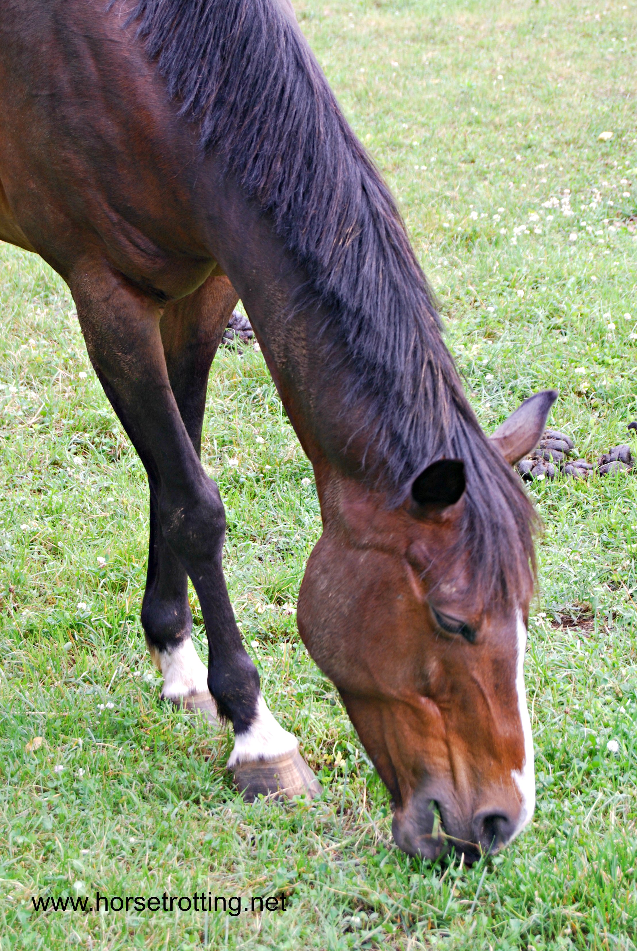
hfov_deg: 16.6
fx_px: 2183
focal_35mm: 82
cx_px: 318
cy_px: 476
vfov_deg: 24.6
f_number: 5.6
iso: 200
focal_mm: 55
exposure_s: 1/50
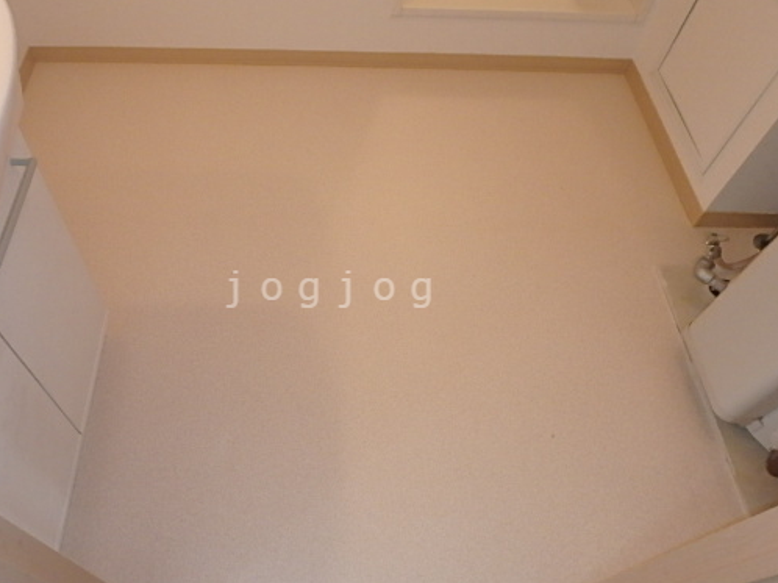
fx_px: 607
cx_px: 333
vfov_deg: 51.3
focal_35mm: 27
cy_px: 289
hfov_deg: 65.0
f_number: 3.5
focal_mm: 3.7
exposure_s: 1/30
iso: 400
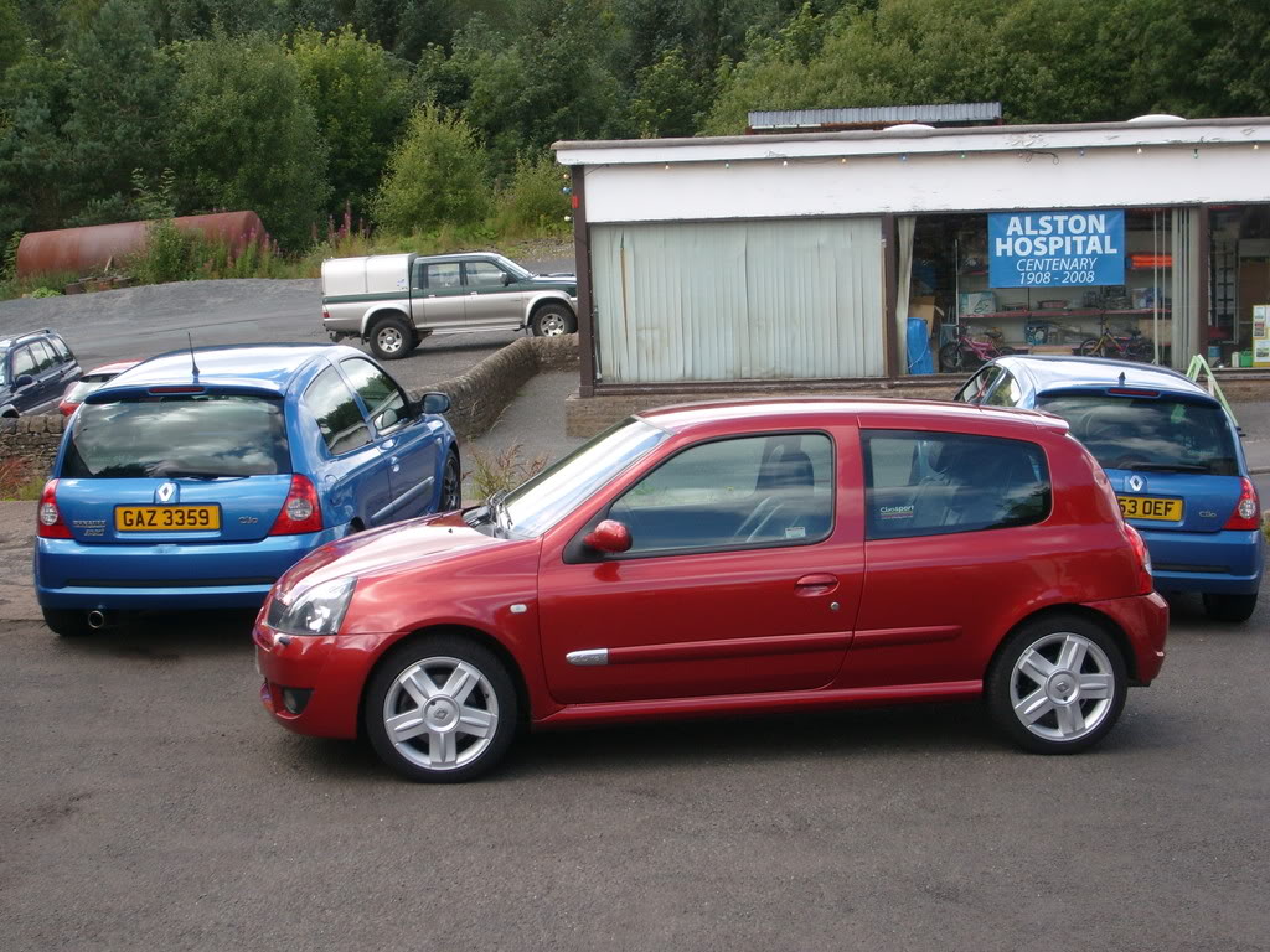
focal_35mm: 61
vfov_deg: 24.0
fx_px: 2238
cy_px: 476
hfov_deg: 31.7
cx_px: 635
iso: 80
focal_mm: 10.3
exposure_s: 1/250
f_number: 3.6
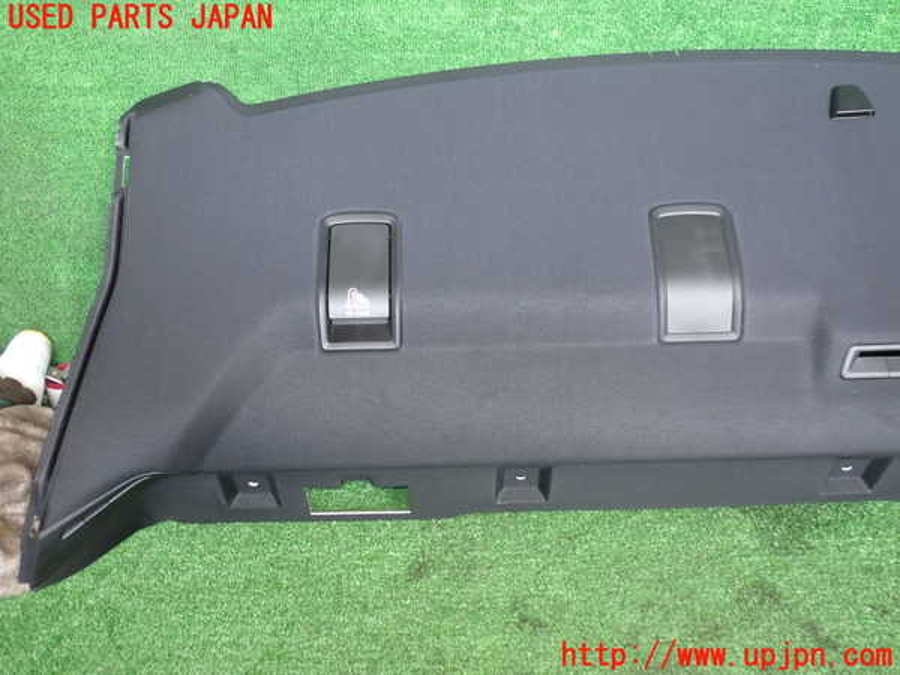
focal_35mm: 30
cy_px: 338
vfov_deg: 46.8
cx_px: 450
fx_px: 780
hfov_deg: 60.0
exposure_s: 1/40
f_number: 2.3
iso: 200
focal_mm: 5.4
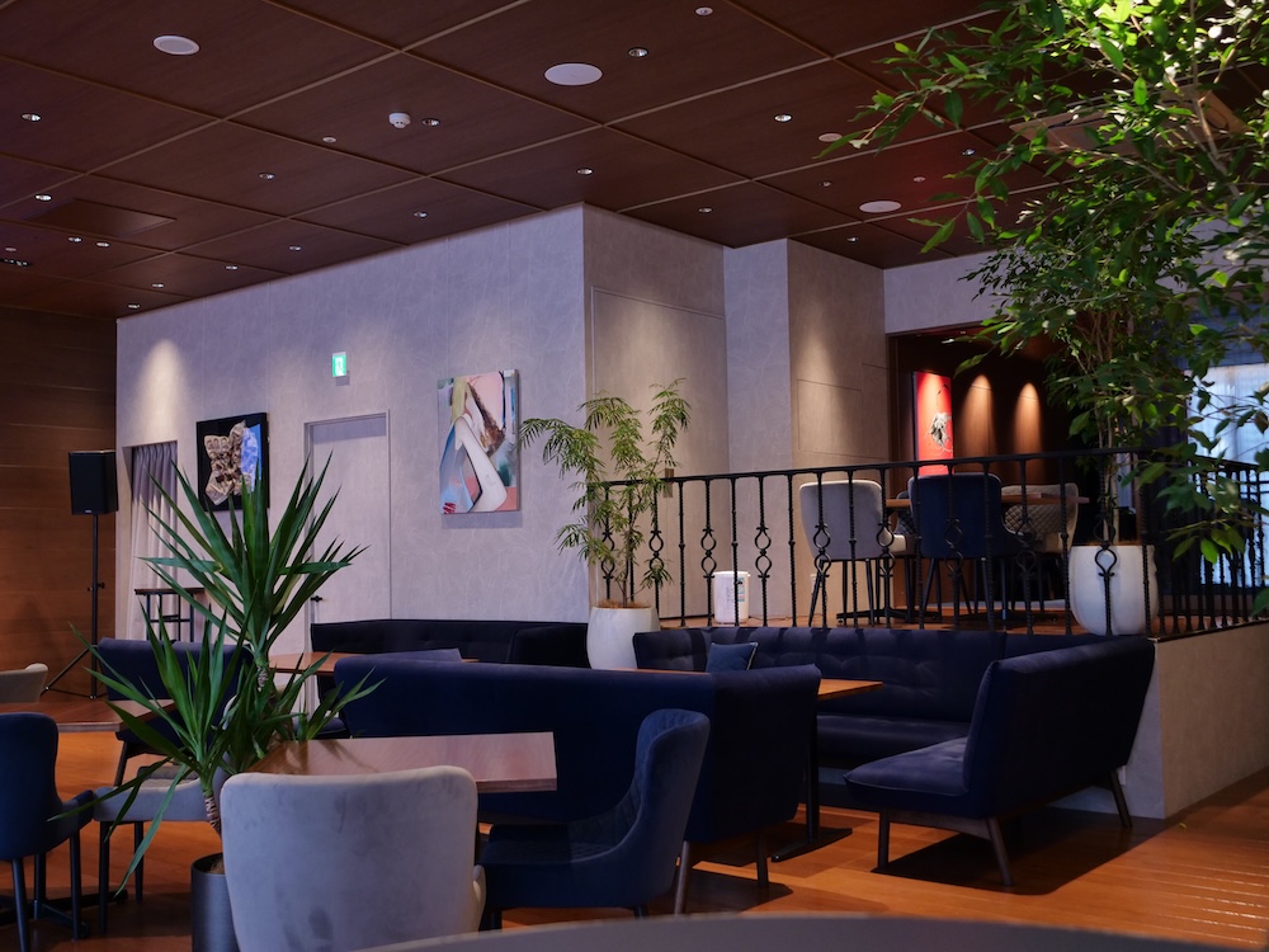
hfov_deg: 51.4
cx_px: 634
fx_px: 1320
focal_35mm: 36
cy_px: 476
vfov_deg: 39.7
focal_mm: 18
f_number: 3.2
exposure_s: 1/60
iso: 640
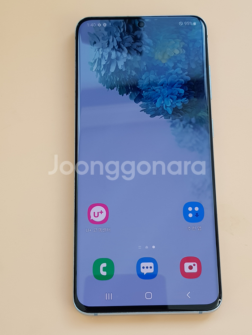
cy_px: 168
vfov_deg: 67.3
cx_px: 126
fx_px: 252
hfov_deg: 53.1
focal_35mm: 26
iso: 80
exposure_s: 1/50
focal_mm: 4.3
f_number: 1.7
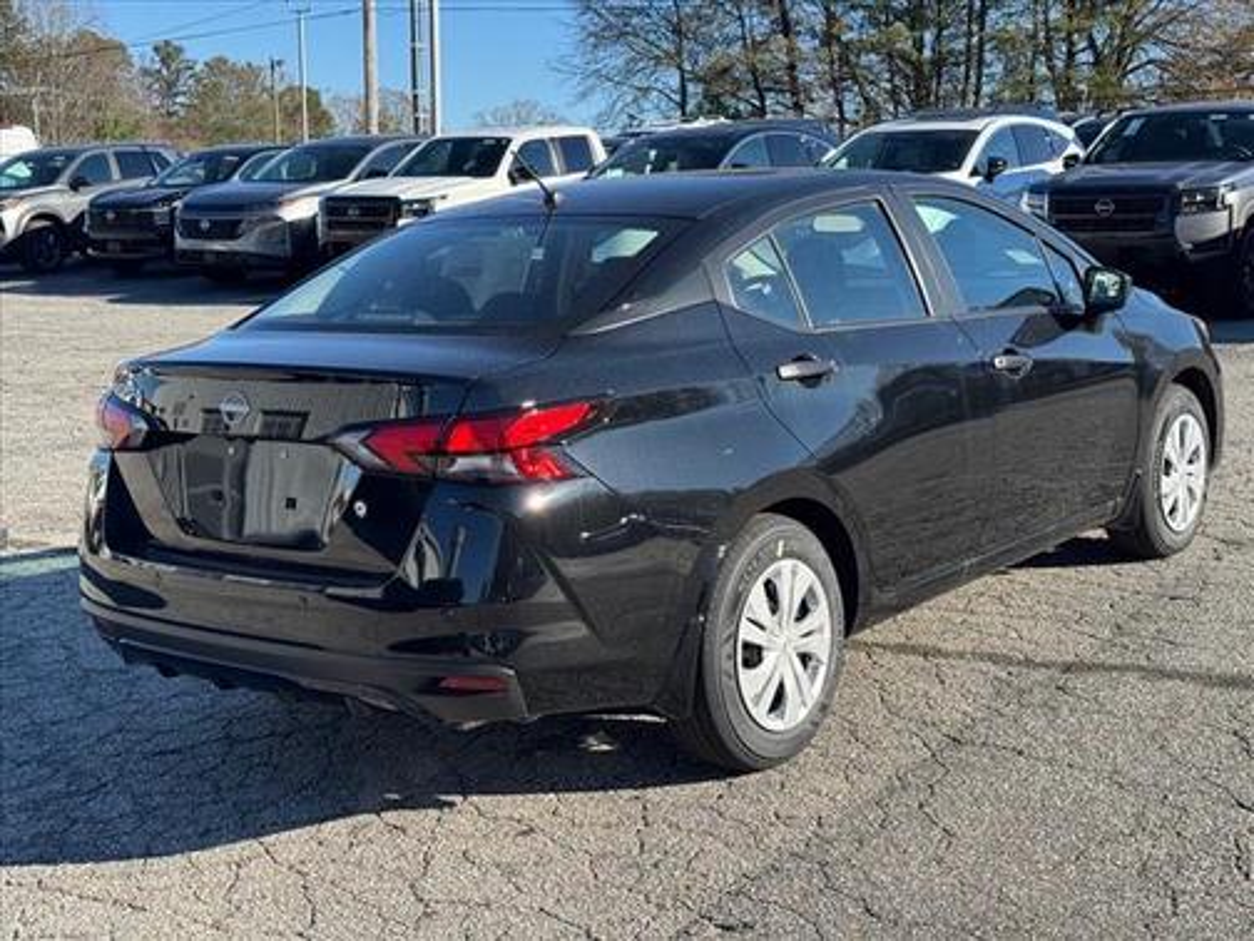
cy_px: 470
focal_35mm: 48
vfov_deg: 30.3
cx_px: 627
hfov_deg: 39.7
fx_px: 1739
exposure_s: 1/1524
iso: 64
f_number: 1.78
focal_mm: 6.76
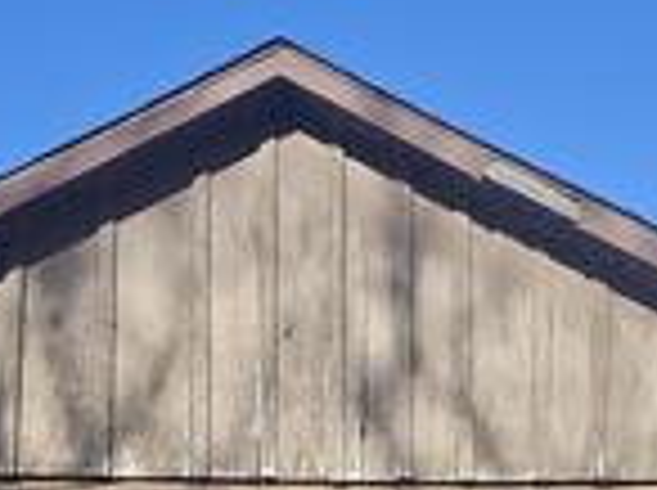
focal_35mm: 101
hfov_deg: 19.4
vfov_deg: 13.3
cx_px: 225
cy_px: 863
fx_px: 1914
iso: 10
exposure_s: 1/529
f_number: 1.7
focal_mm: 6.3
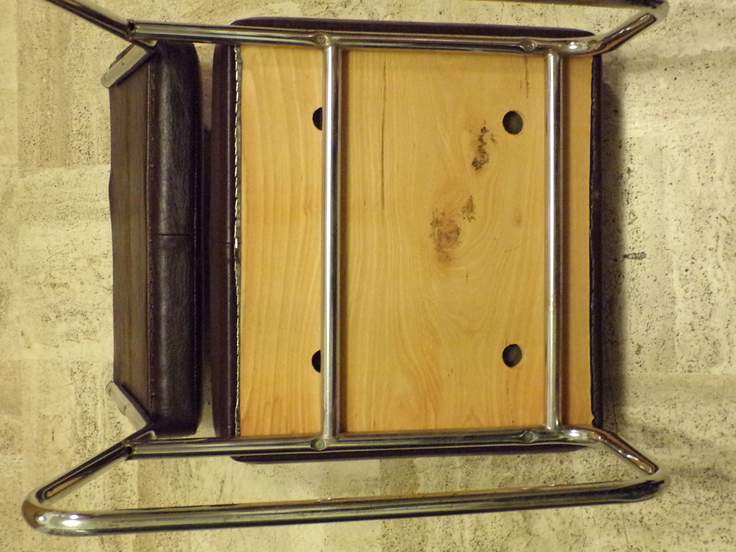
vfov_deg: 30.2
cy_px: 229
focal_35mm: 48
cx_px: 352
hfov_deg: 39.6
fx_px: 1021
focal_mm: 6.6
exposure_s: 1/8
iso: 800
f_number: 3.3
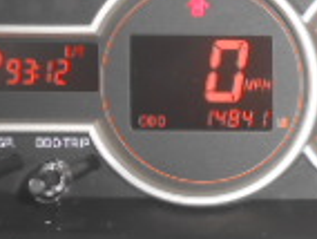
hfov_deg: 16.0
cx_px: 402
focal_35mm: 117
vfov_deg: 12.7
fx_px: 1073
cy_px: 161
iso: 80
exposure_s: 1/30
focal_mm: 4.6
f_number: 3.5
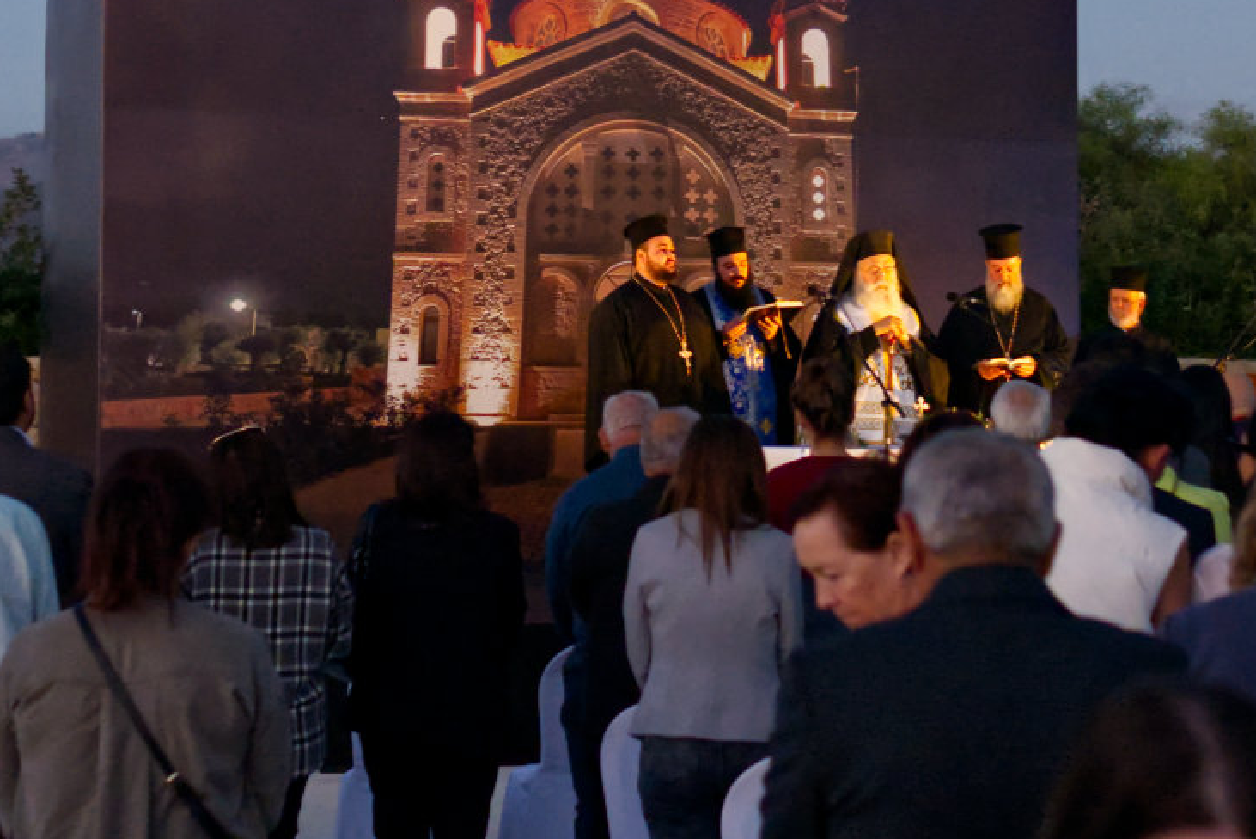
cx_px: 723
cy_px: 259
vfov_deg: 21.5
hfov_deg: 31.8
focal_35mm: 63
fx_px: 2199
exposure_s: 1/160
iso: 6400
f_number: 2.2
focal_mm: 30
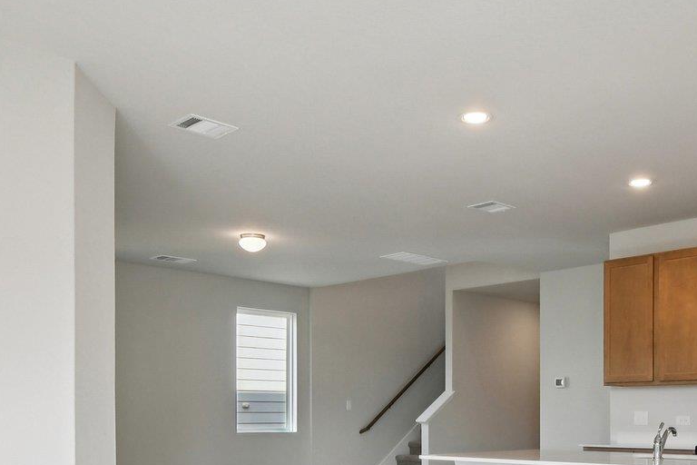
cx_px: 417
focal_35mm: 40
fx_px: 774
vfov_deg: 32.4
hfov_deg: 48.2
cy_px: 377
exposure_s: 1/160
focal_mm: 10
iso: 400
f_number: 8
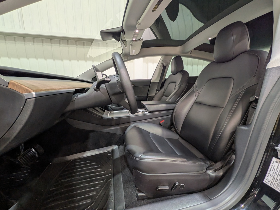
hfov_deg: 102.1
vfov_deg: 85.7
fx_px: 113
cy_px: 105
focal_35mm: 14
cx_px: 140
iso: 78
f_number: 2.2
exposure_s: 1/30
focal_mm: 1.83
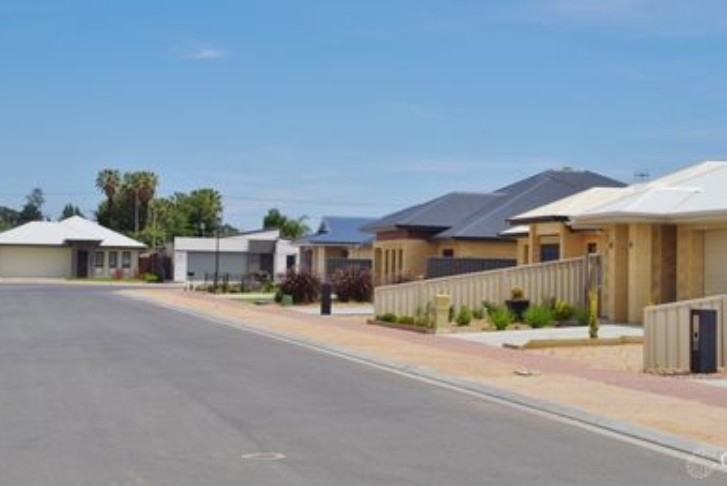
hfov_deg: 29.2
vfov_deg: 19.7
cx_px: 397
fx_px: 1394
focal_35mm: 69
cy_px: 204
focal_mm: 38
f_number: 13
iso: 100
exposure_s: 1/200
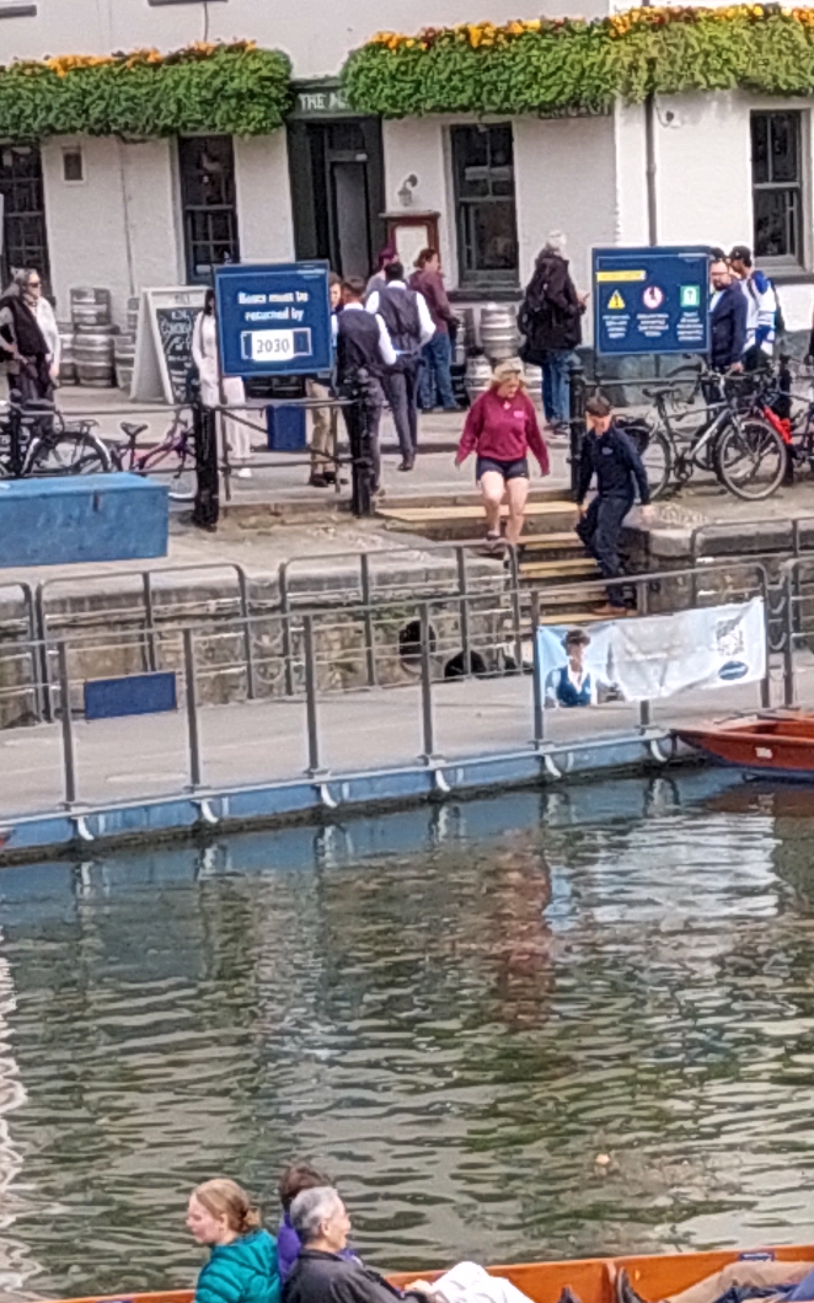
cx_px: 748
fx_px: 3942
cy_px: 1605
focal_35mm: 111
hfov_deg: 11.7
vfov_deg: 17.8
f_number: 1.8
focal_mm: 5.23
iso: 40
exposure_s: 1/535
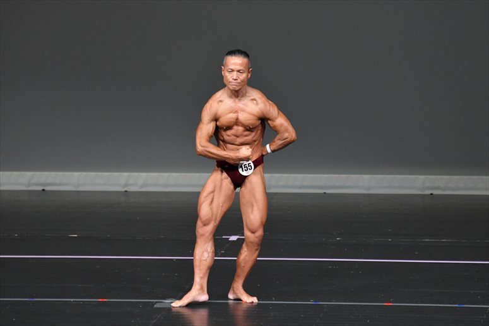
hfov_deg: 6.0
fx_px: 4684
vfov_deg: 4.0
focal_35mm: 345
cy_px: 163
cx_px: 244
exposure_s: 1/400
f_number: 5.6
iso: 4000
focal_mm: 230
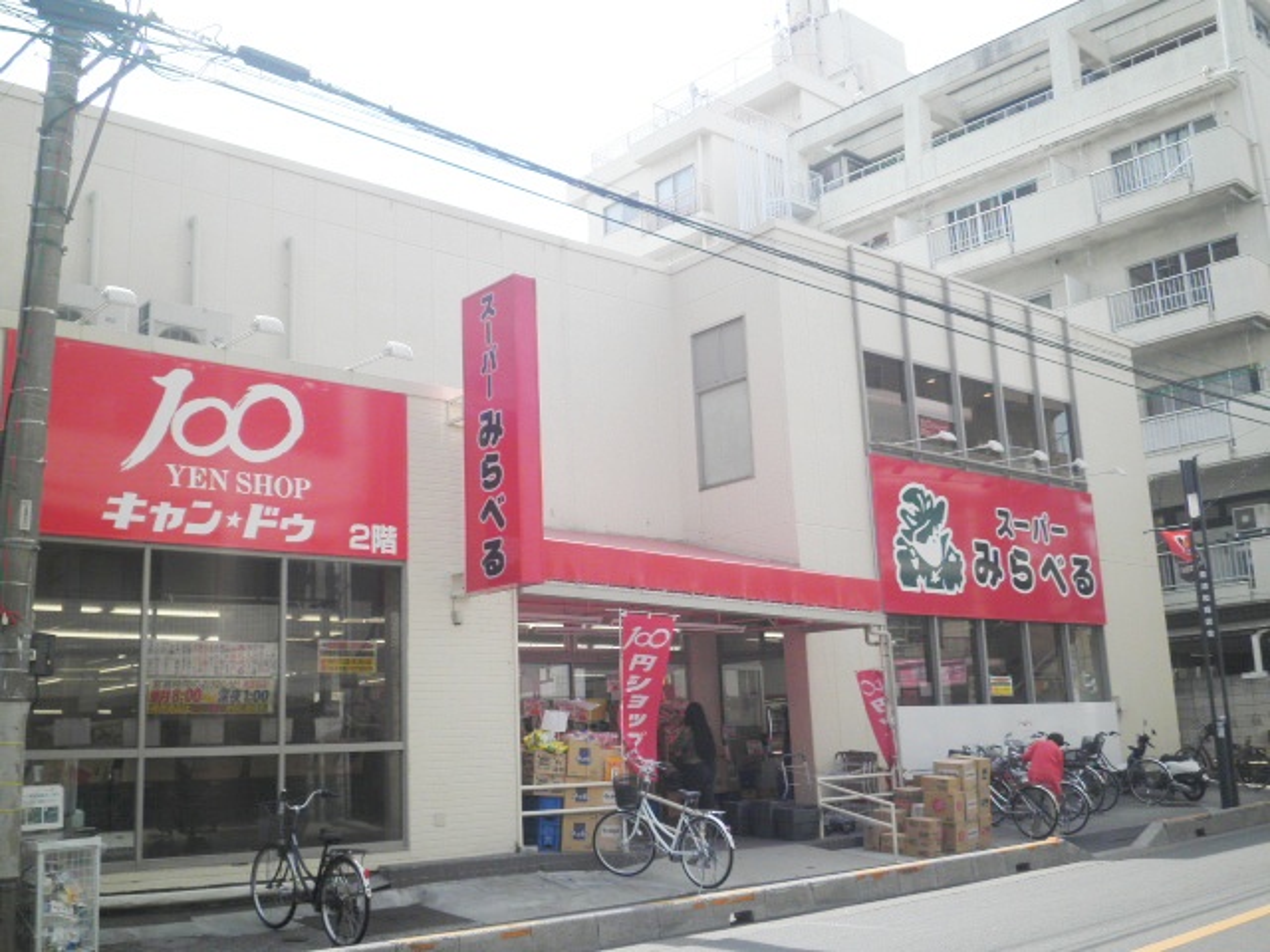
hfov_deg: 51.4
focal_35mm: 36
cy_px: 476
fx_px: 1321
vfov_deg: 39.7
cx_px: 635
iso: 64
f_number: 3.1
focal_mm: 6.4
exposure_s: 1/500
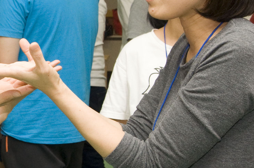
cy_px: 93
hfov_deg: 14.4
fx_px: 986
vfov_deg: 9.8
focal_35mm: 140
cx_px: -4
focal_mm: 32
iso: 800
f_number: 8
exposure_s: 1/60
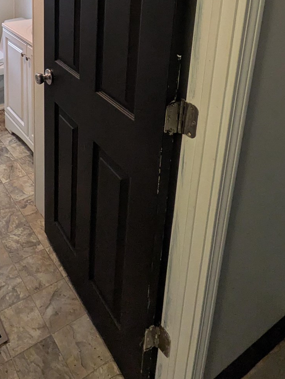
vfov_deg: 47.6
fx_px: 362
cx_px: 27
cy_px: 15
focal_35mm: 33
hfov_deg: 39.8
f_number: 2.2
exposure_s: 1/40
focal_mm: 1.83
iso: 176
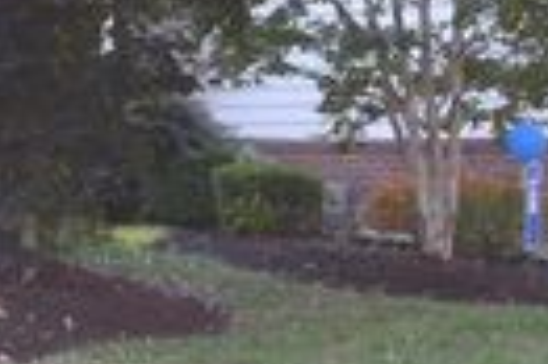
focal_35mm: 134
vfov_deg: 10.1
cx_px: -305
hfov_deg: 14.2
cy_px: -75
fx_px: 2037
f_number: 5.6
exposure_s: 1/125
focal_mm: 35
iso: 640
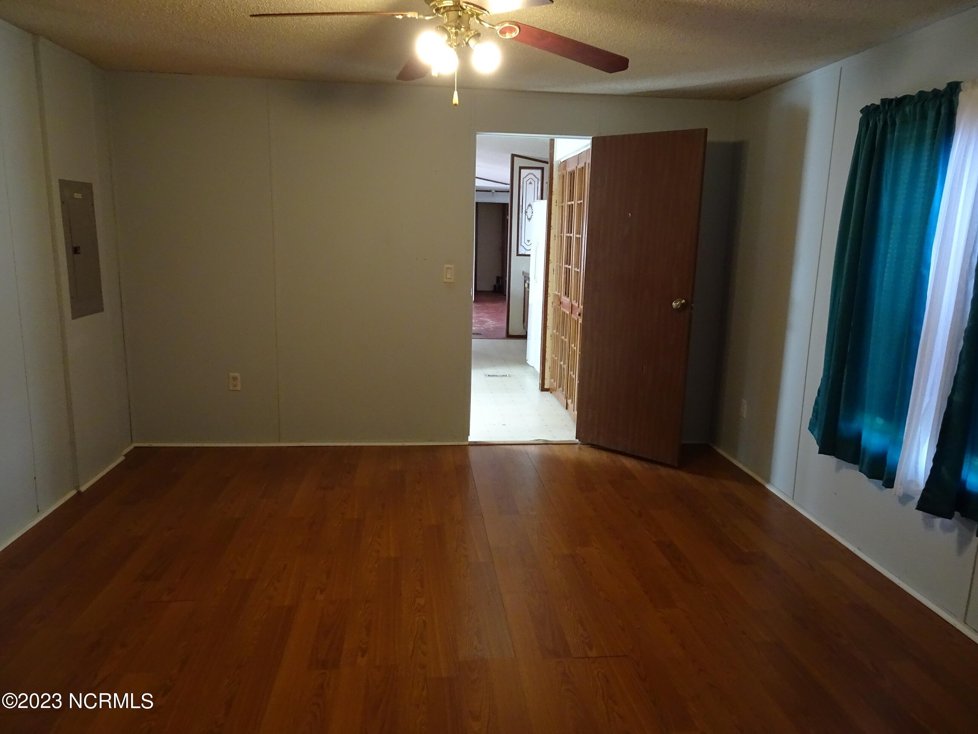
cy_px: 367
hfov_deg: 71.6
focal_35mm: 24
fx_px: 678
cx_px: 489
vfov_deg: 56.8
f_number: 3.5
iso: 640
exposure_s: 1/30
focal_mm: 4.1
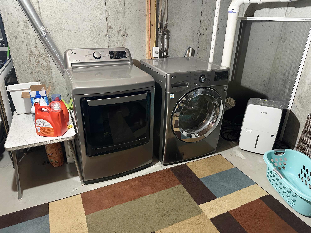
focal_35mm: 24
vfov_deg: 56.8
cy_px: 116
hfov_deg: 71.6
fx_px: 216
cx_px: 156
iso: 1000
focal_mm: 6.86
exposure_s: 1/30
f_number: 1.78
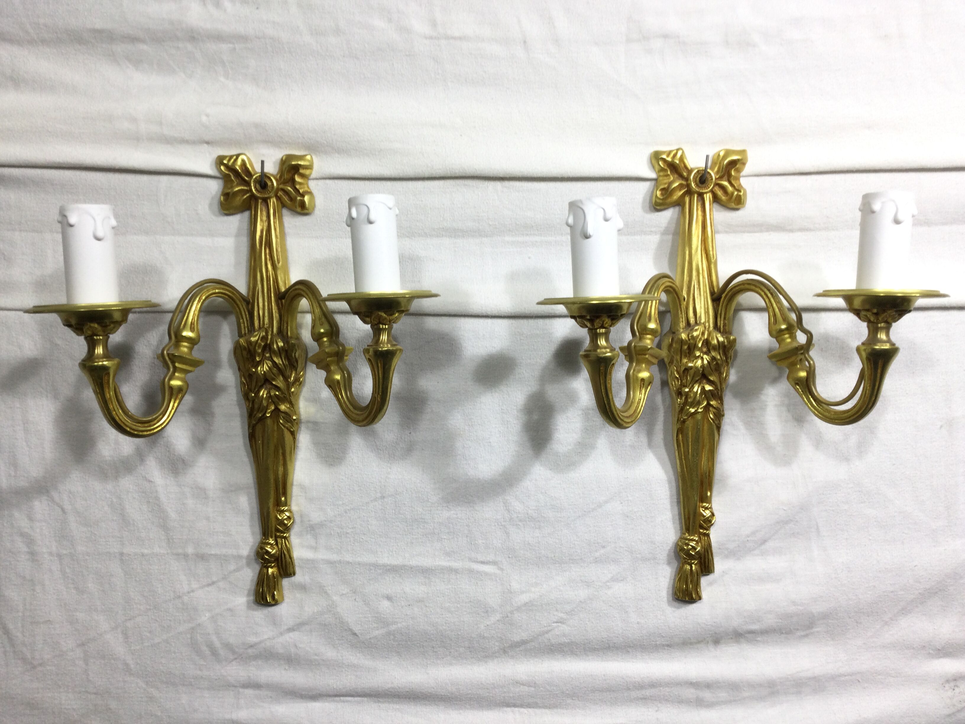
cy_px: 362
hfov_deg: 58.4
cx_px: 482
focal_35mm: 31
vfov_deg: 45.4
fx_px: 864
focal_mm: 3.3
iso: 32
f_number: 2.4
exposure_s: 1/50
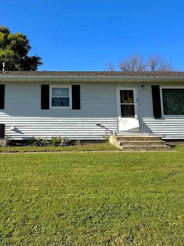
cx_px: 51
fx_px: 220
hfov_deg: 44.3
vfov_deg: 57.5
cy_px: 91
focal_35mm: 31
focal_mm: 2.22
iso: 40
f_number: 2.2
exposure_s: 1/1531
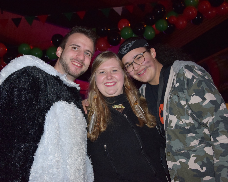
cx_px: 107
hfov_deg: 47.9
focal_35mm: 38
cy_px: 91
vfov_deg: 39.2
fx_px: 256
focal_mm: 22
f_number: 3.8
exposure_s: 1/60
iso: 1800
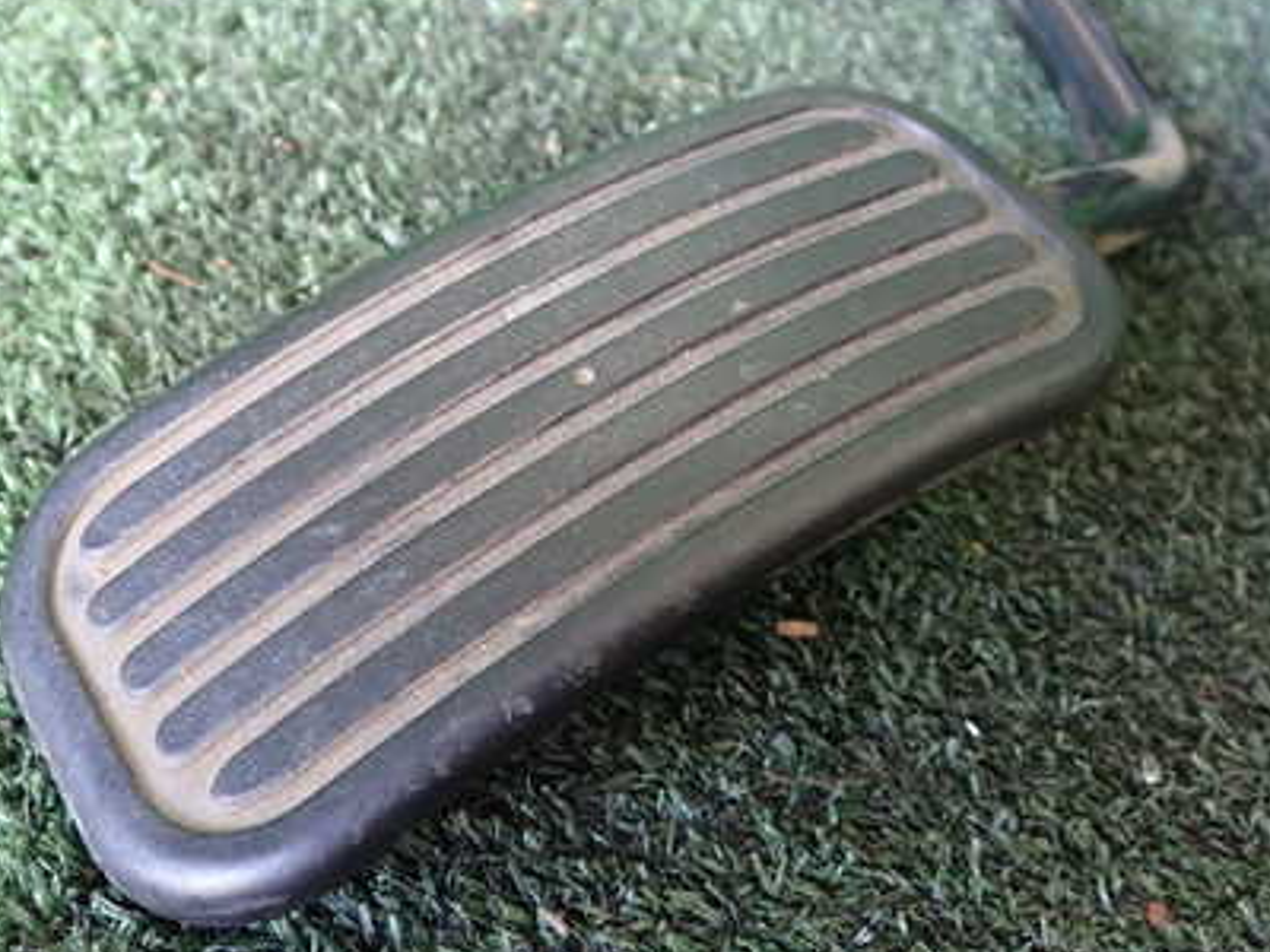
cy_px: 365
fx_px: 1651
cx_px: 625
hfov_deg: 42.1
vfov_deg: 32.1
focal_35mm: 45
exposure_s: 1/30
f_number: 2.3
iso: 640
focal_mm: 5.4
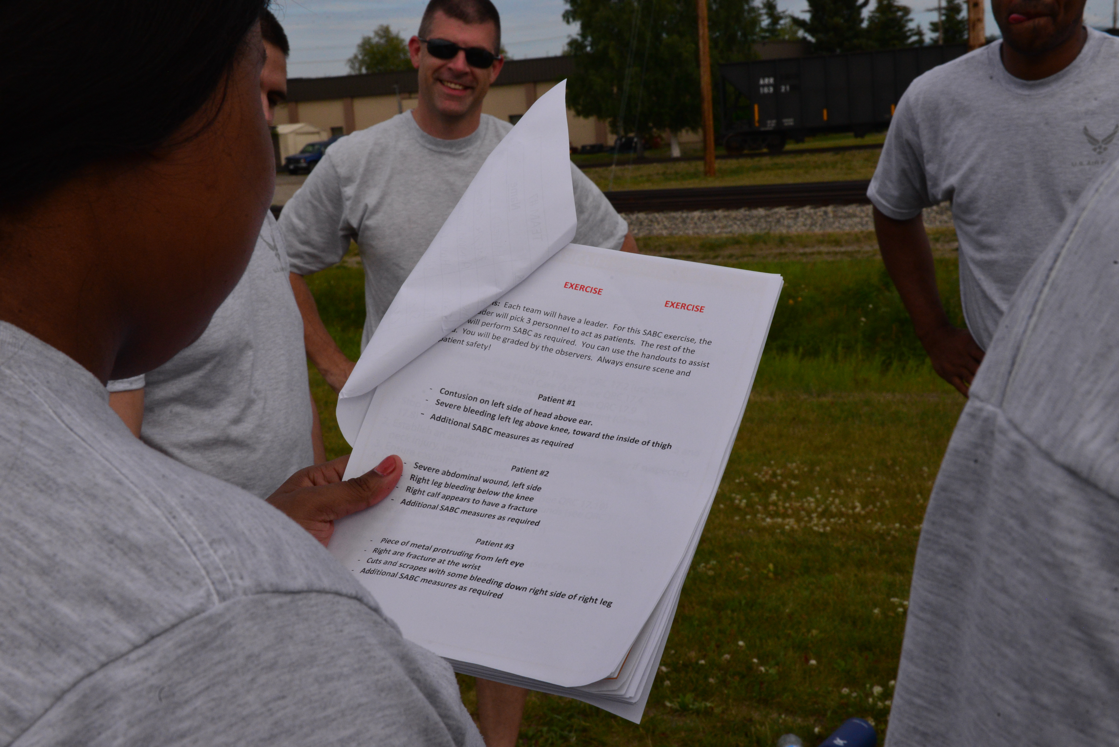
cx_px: 560
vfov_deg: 24.6
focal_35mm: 55
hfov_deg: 36.2
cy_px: 374
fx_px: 1710
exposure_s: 1/1600
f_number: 20
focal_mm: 55
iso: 2000
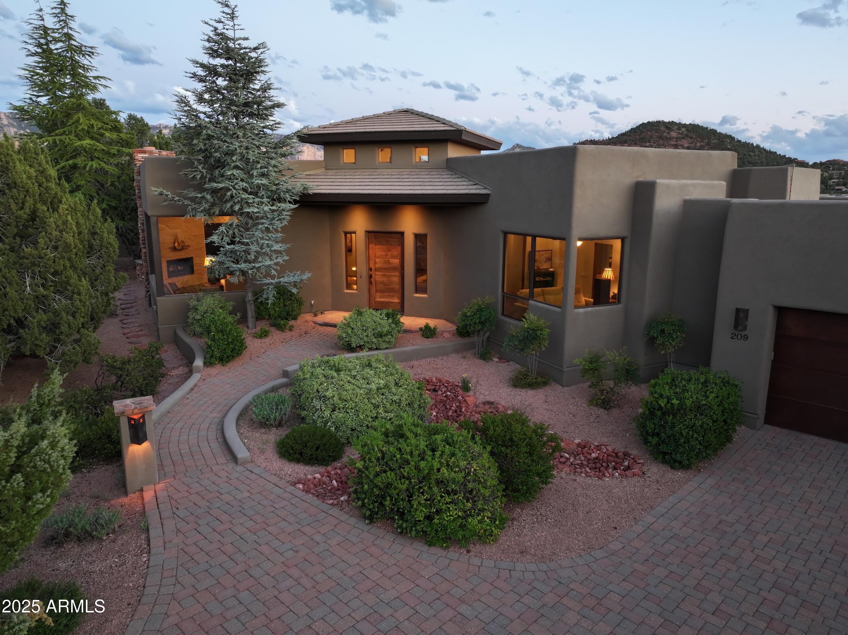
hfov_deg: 71.6
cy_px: 318
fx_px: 588
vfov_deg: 56.8
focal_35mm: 24
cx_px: 424
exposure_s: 1/15
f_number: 2.8
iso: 280
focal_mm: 12.29
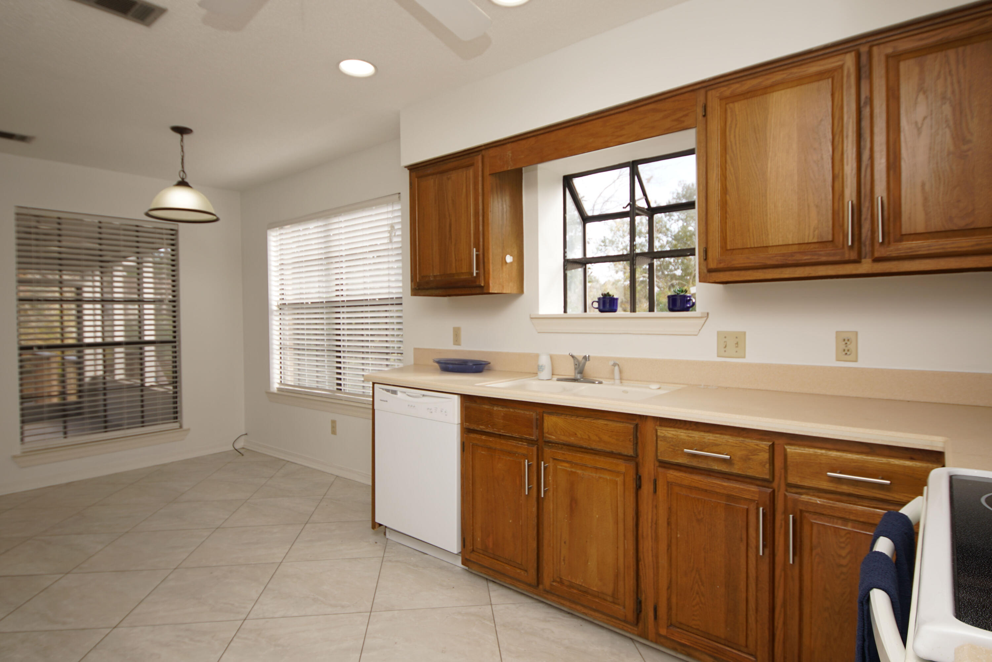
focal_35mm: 18
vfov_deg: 67.4
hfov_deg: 90.0
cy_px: 331
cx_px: 496
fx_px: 496
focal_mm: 12
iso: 100
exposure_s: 1/60
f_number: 4.5
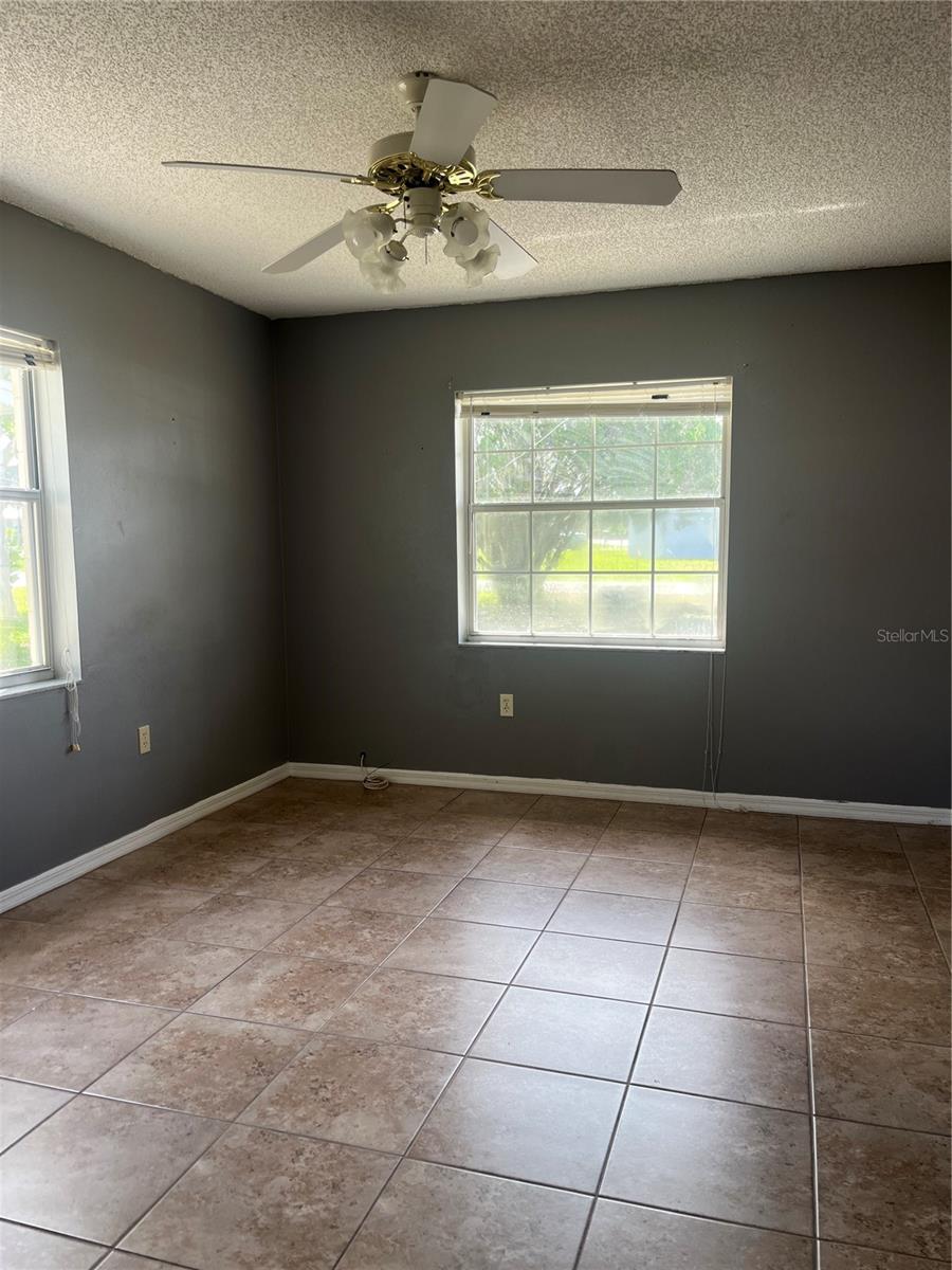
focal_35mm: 26
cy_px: 635
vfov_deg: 67.3
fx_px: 953
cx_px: 476
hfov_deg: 53.1
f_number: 1.6
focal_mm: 5.1
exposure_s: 1/122
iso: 40
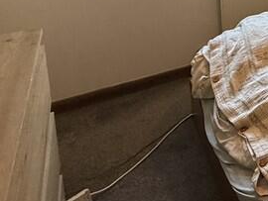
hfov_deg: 24.0
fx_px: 411
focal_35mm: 53
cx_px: 445
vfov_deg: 23.5
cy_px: -77
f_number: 2.2
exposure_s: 1/99
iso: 250
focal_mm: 2.22
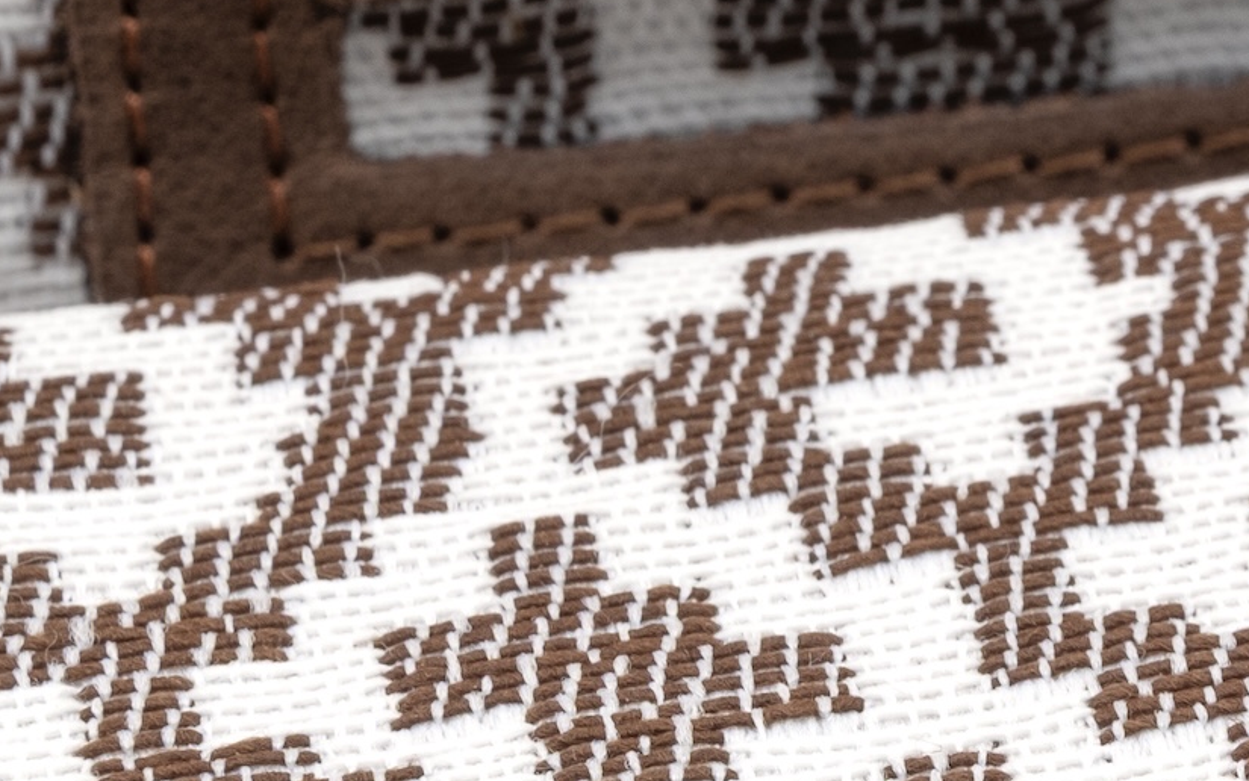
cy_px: 427
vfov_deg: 4.7
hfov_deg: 7.5
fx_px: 9465
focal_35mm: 278
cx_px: 1338
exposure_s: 1/2.5
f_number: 11
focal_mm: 50
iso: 125
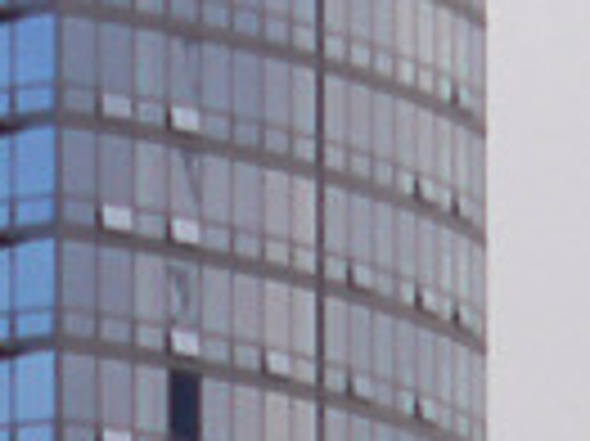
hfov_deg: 1.7
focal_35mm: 1136
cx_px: -354
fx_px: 19344
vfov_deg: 1.3
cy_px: 1004
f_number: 4
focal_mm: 27.4
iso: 80
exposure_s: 1/250
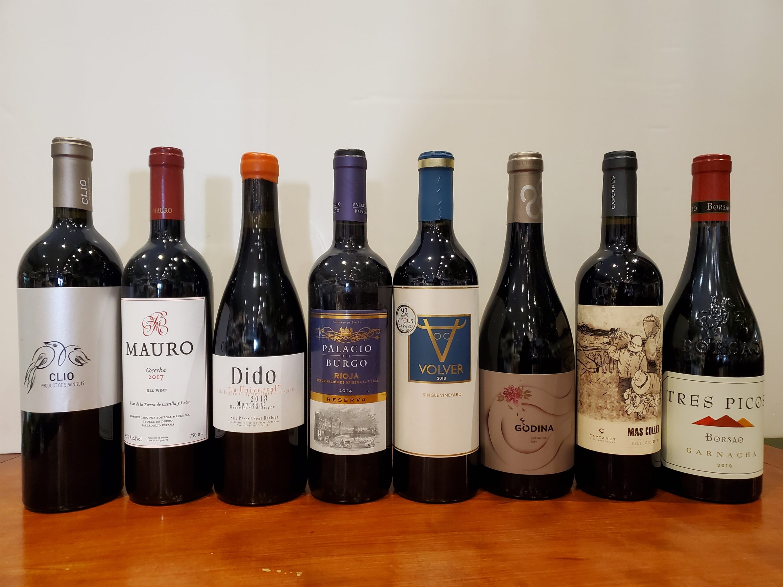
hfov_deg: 67.3
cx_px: 392
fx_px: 588
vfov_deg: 53.1
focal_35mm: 26
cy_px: 294
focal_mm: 4.3
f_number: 1.5
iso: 320
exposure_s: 1/40
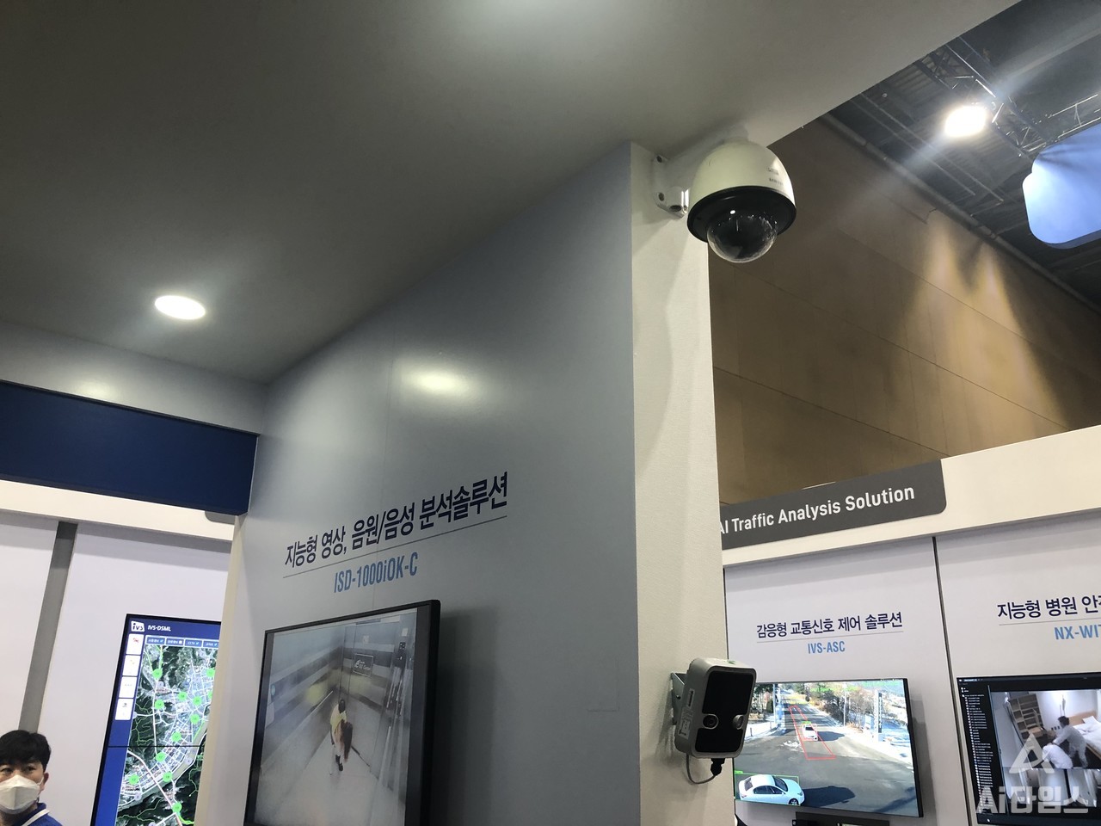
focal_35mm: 28
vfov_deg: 49.7
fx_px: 891
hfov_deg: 63.4
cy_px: 413
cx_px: 550
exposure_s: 1/30
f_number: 1.8
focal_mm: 3.99
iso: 32
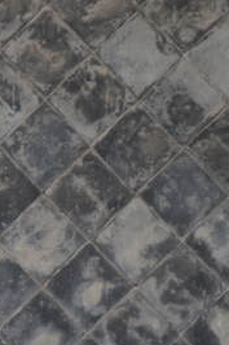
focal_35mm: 474
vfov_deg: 4.4
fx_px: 4528
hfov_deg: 2.9
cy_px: 270
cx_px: -112
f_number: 5.6
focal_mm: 70
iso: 250
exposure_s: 1/250
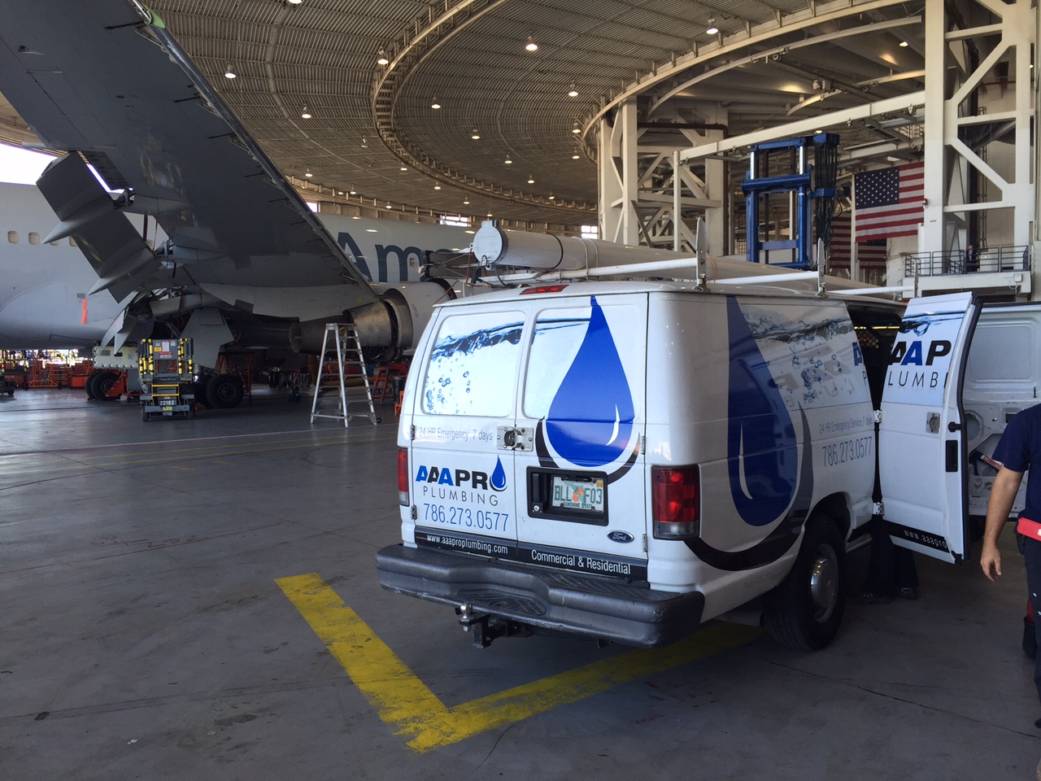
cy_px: 390
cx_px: 520
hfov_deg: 61.7
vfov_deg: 48.2
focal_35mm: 29
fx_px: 872
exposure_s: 1/131
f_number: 2.2
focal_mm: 4.15
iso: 32
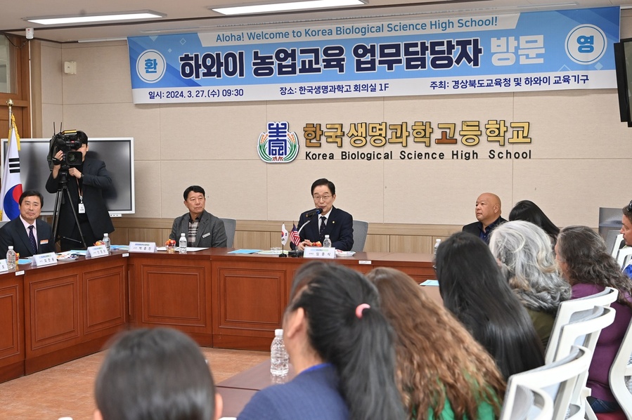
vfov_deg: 27.0
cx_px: 316
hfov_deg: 39.6
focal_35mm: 50
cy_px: 210
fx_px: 877
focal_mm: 50
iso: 2000
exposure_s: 1/250
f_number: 6.3
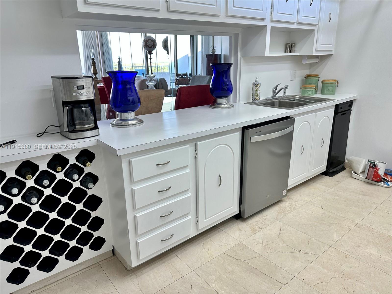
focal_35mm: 24
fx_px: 272
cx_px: 196
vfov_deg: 56.8
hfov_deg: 71.6
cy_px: 147
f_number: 1.78
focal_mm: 6.86
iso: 80
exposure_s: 1/120
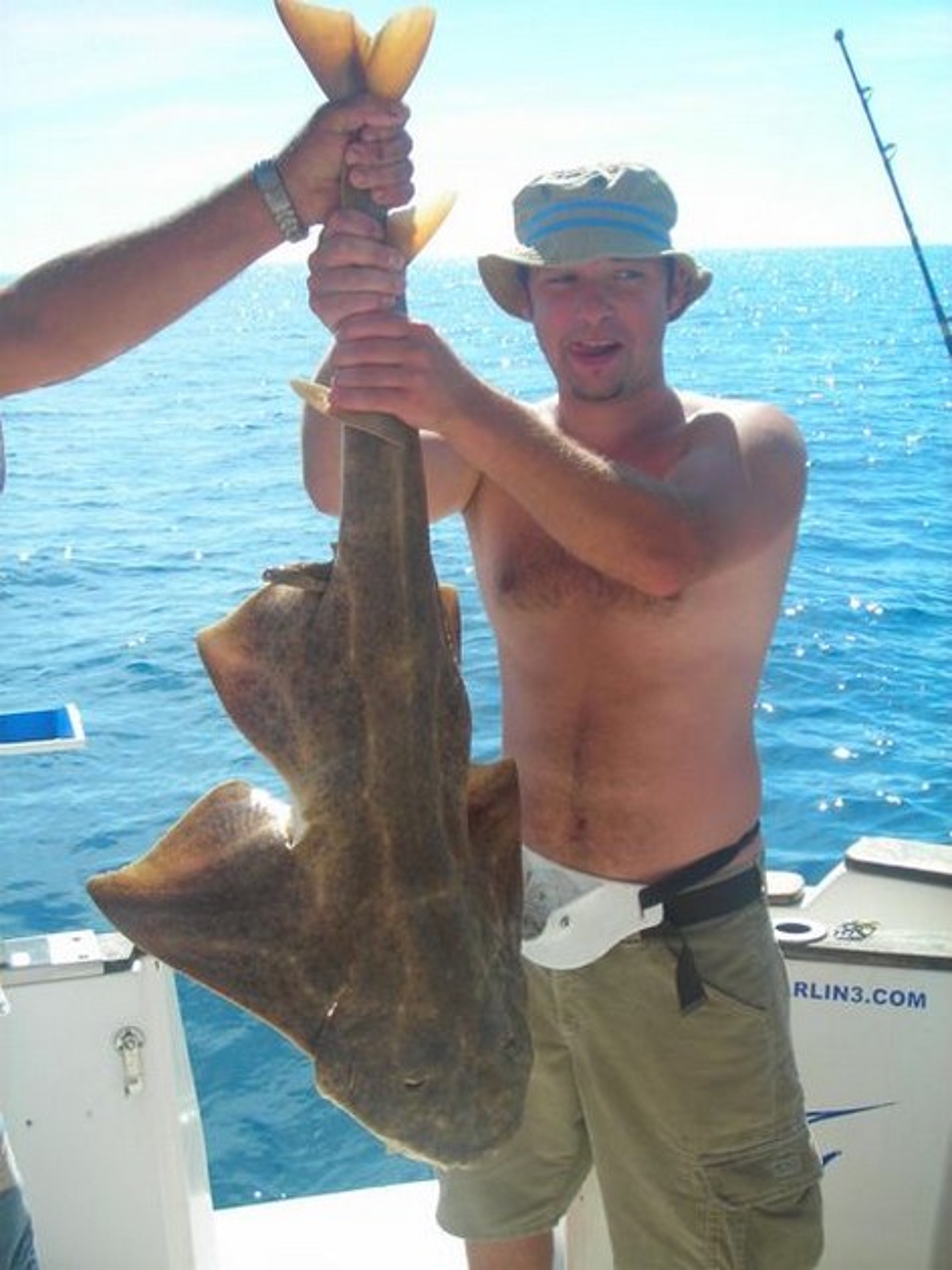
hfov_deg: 30.9
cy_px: 635
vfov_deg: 40.4
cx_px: 476
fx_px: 1725
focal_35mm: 47
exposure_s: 1/410
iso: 50
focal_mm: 7.8
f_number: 3.4
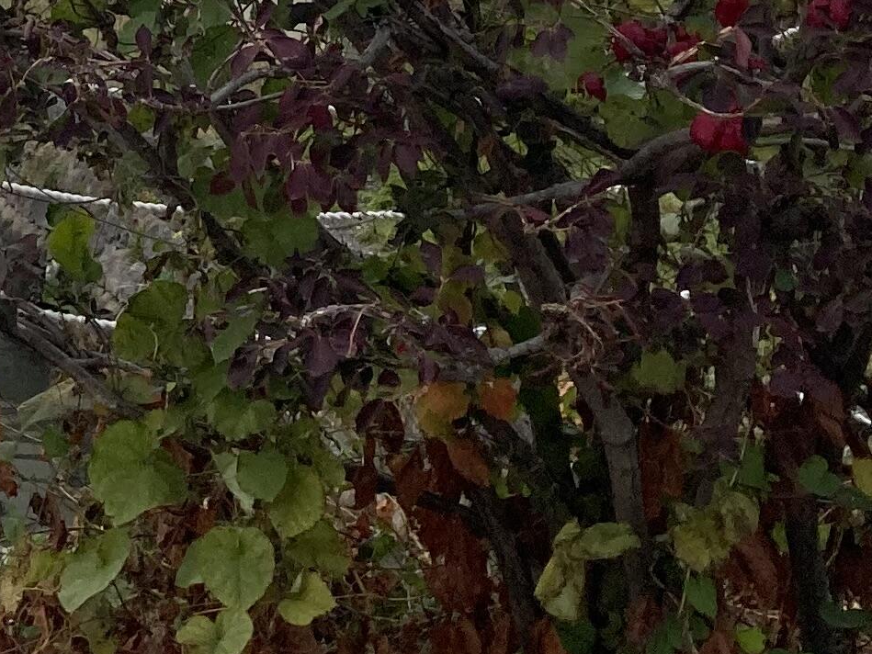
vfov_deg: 11.4
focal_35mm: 119
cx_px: -347
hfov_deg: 15.5
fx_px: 2998
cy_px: -612
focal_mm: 3.99
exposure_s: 1/1333
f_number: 1.8
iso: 20
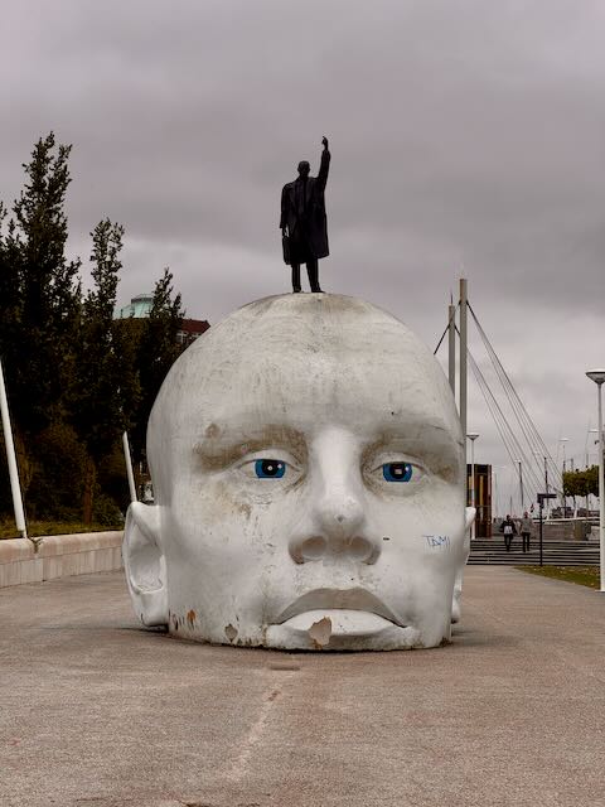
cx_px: 302
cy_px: 404
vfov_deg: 25.3
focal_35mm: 77
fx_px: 1794
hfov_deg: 19.1
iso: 25
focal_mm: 9
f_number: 2.8
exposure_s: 1/769
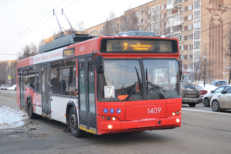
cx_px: 116
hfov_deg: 35.1
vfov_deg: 23.8
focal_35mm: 57
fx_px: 366
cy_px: 77
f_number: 5
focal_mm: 38
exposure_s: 1/500
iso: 1800
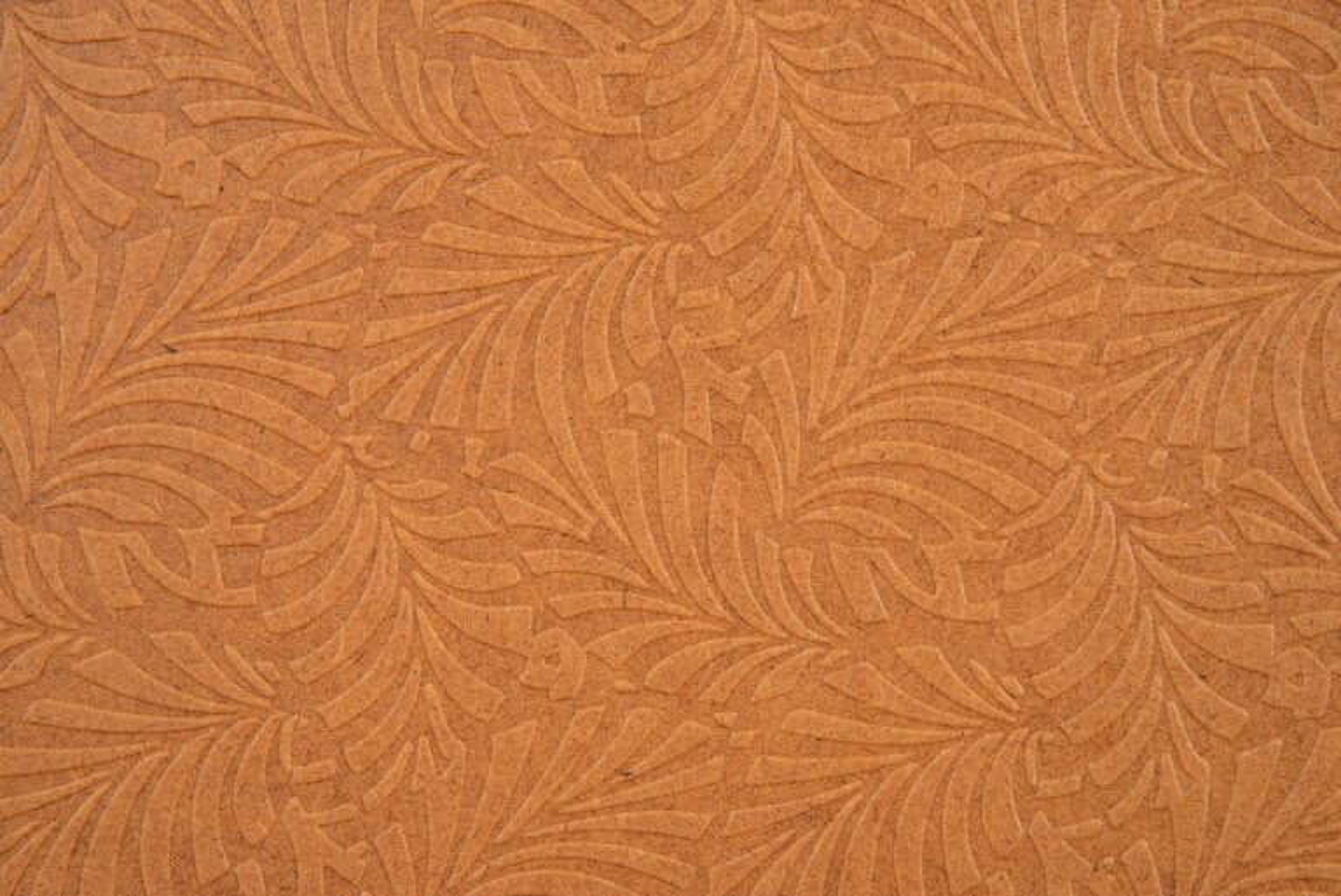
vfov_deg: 11.4
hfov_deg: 17.1
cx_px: 670
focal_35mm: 120
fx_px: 4472
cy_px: 448
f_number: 13
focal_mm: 120
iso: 200
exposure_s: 1/160
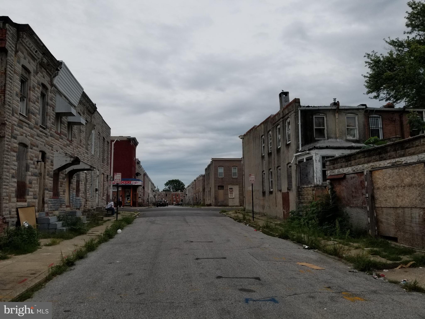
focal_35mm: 26
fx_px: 319
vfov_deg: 53.1
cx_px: 212
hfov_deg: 67.3
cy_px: 160
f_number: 1.7
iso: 50
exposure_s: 1/3824
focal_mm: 4.25
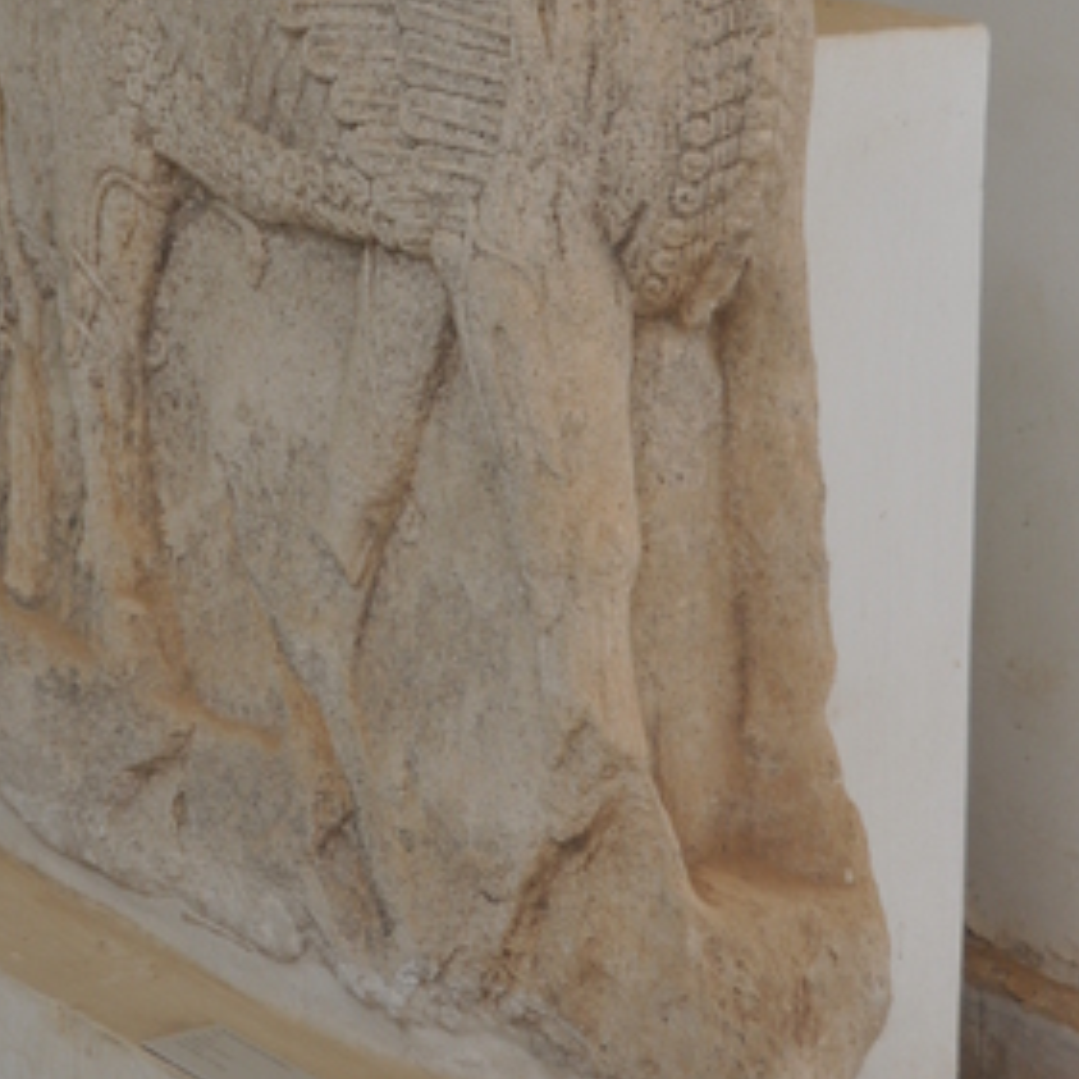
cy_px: 42
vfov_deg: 16.3
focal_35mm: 105
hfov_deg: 16.5
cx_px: 278
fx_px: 3703
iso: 400
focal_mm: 35
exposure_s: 1/80
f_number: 4.5
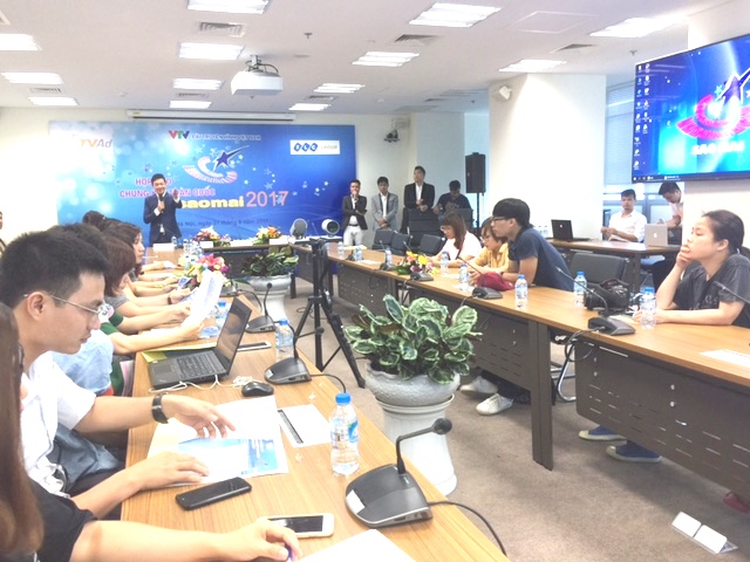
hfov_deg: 61.7
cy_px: 281
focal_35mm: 29
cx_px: 375
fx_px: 628
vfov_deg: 48.2
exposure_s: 1/17
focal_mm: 4.15
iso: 40
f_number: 2.2
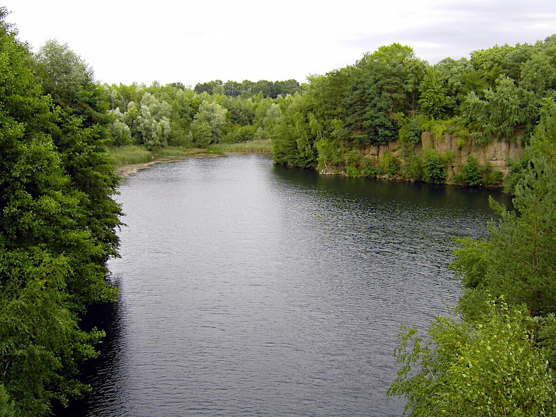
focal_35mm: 35
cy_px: 208
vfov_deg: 40.7
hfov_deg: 52.6
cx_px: 278
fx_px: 562
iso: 100
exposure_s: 1/160
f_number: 5.6
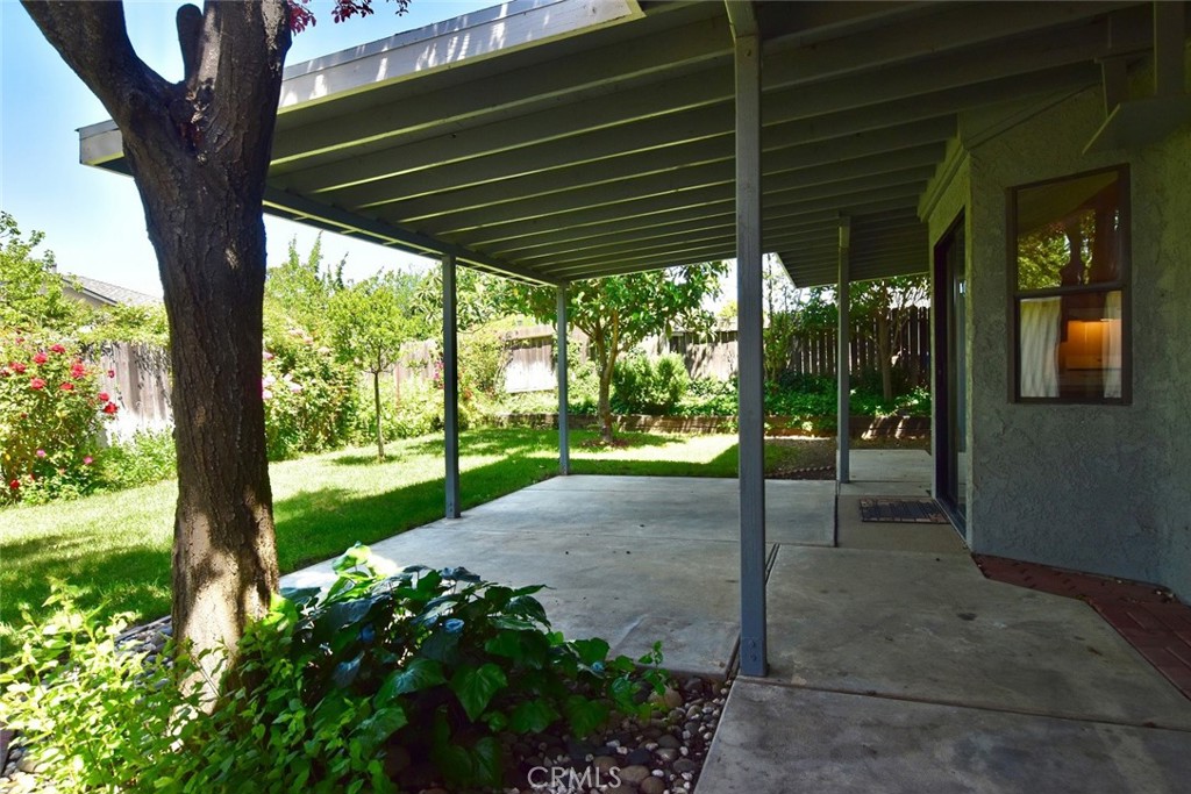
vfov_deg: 63.2
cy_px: 397
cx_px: 596
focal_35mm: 20
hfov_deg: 85.4
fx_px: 645
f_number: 9
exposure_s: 1/160
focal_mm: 13
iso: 400
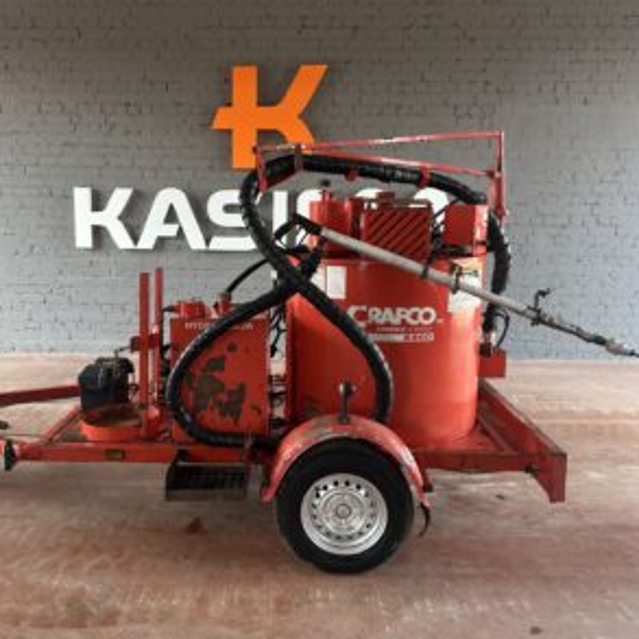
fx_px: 606
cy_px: 318
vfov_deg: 55.6
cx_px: 260
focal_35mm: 29
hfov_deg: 55.3
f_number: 1.78
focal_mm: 6.86
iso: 80
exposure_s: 1/121
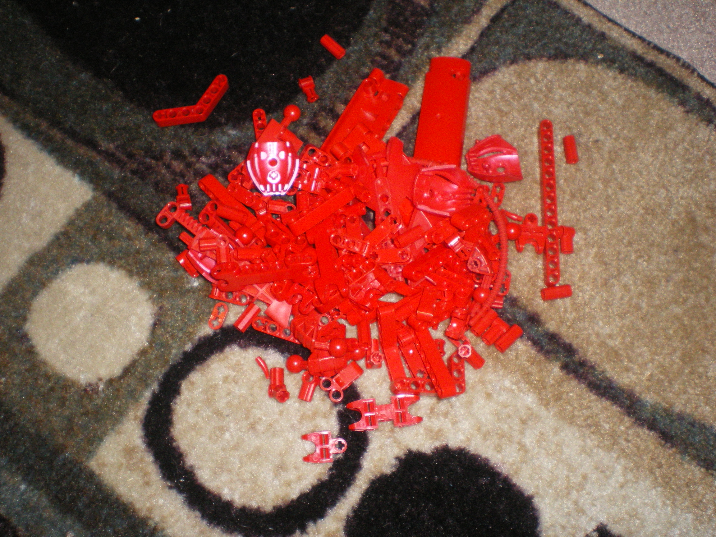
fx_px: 786
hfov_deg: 49.0
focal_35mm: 38
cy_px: 268
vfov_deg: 37.7
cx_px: 358
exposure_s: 1/50
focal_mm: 6.3
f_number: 4.6
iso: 400
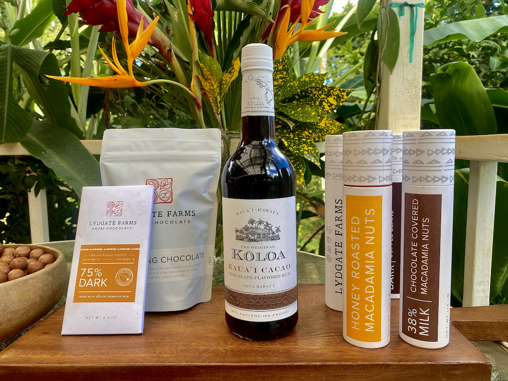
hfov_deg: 67.3
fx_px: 382
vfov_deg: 53.1
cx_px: 254
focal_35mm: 26
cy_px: 190
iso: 32
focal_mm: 4.25
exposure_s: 1/349
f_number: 1.8
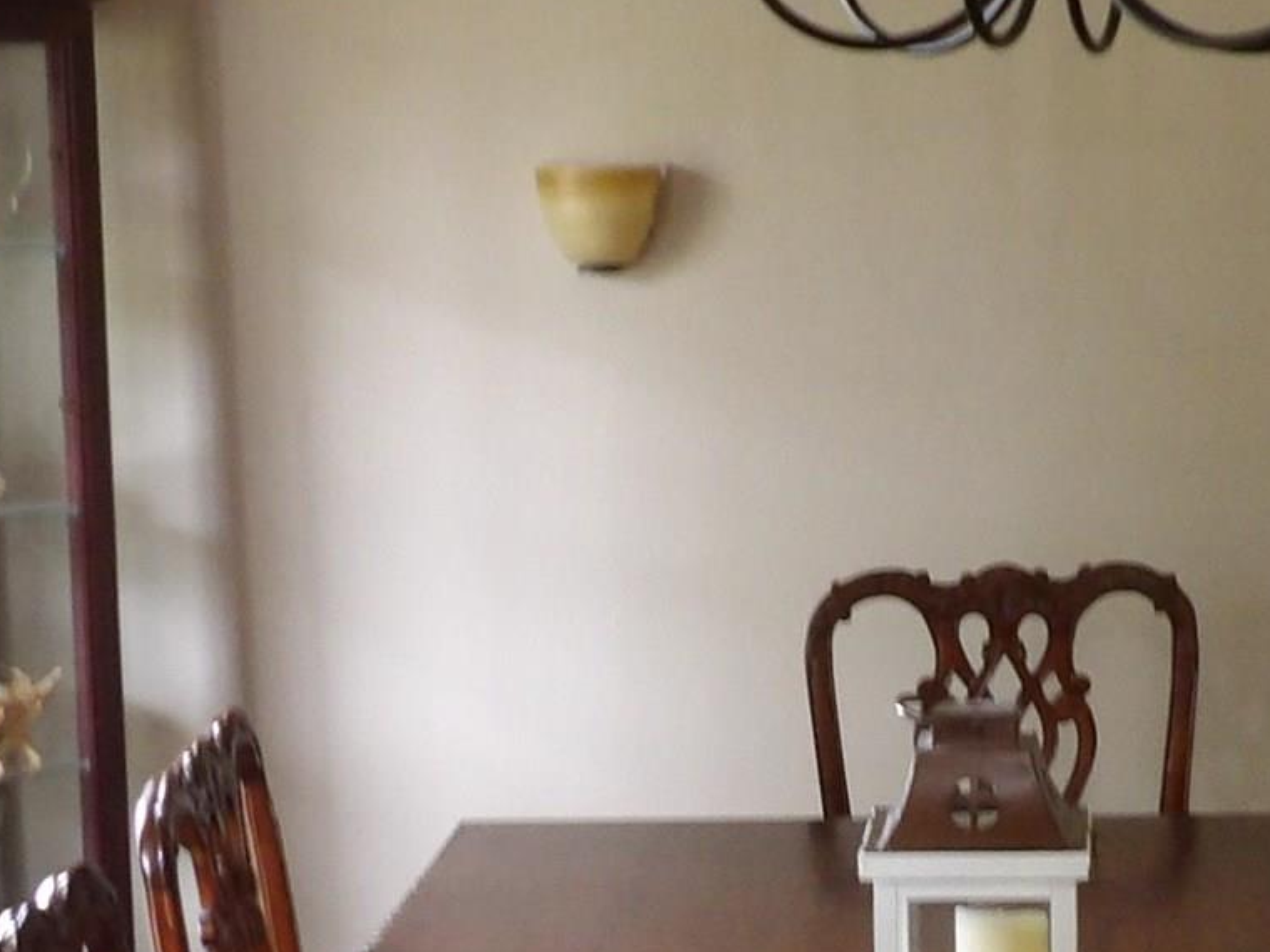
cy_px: 865
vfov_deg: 15.1
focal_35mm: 97
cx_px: 1021
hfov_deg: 20.0
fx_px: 3559
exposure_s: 1/18
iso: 200
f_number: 3.2
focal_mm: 4.3
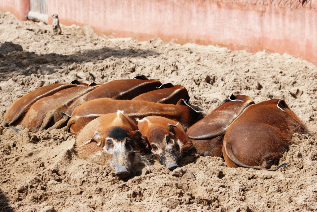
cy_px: 106
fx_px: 925
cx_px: 158
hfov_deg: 19.4
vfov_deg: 13.1
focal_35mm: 105
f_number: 5.6
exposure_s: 1/500
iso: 125
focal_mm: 70
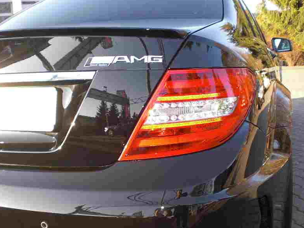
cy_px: 115
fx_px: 343
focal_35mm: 39
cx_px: 152
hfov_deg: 47.8
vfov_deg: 36.8
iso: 64
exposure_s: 1/80
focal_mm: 6.3
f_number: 3.1
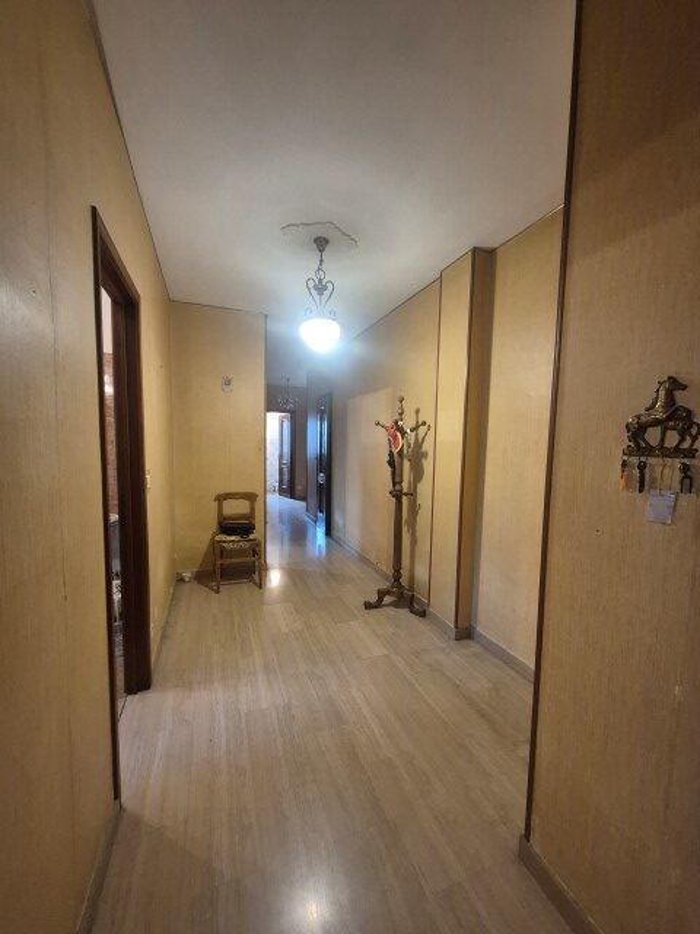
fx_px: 351
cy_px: 467
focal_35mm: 13
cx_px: 350
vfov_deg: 106.2
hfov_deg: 89.9
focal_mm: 1.74
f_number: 2.2
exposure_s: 1/50
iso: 1000
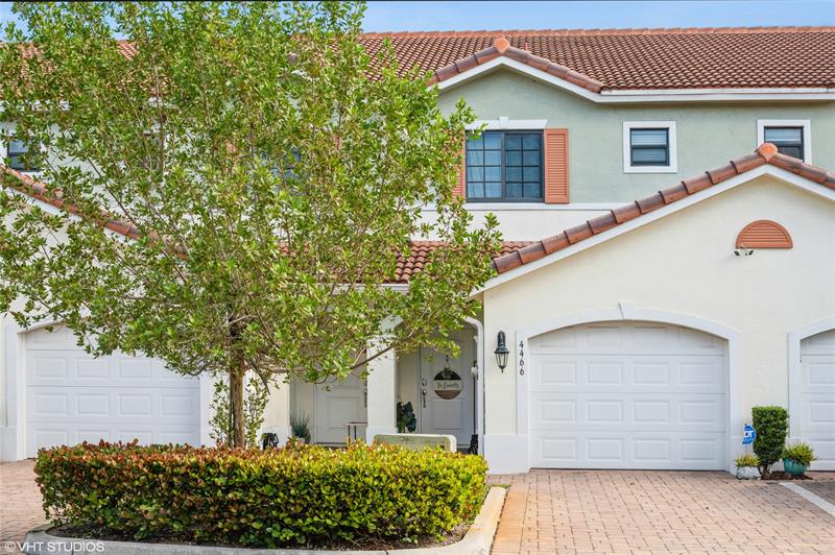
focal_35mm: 50
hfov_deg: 39.6
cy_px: 278
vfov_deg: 26.9
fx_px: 1159
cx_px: 418
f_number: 8
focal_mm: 50
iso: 160
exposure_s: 1/200
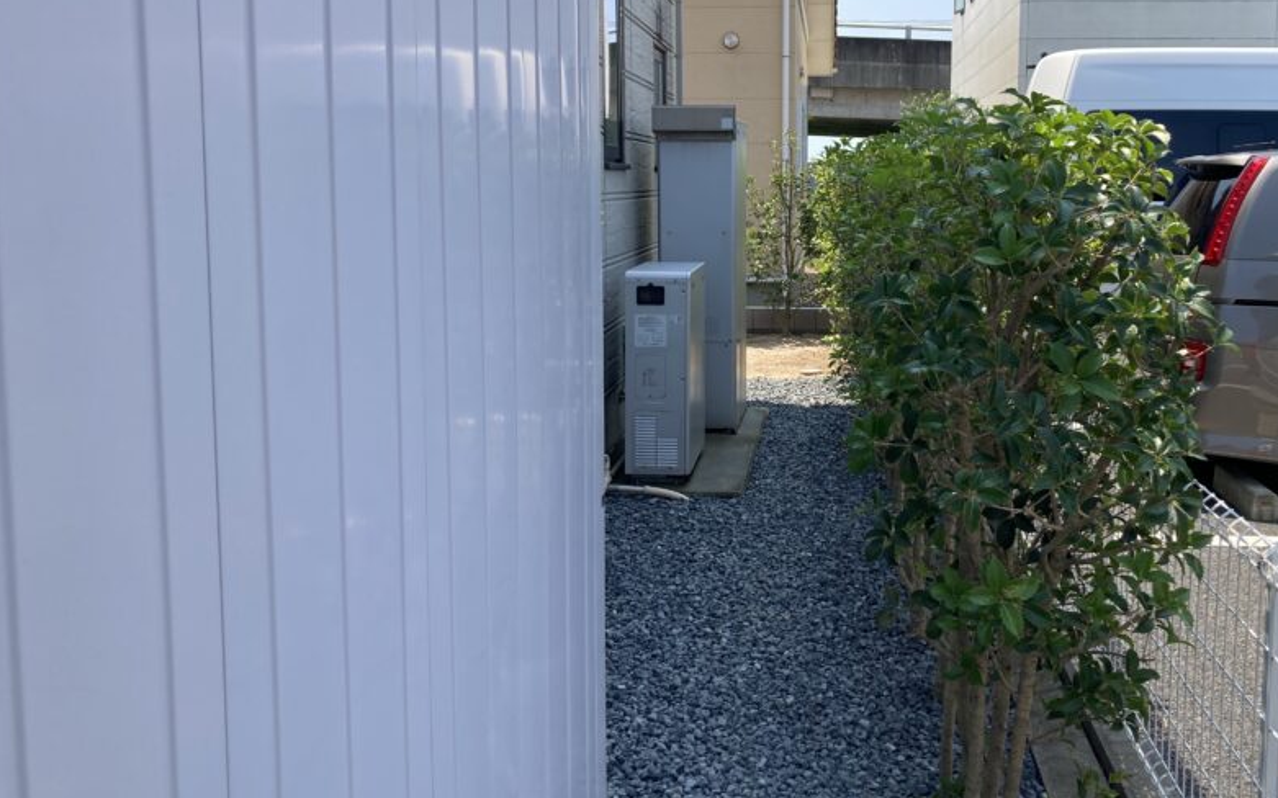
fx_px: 1323
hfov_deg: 51.2
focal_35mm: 38
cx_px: 776
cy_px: 343
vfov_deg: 33.5
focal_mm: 3.99
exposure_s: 1/1021
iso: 20
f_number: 1.8
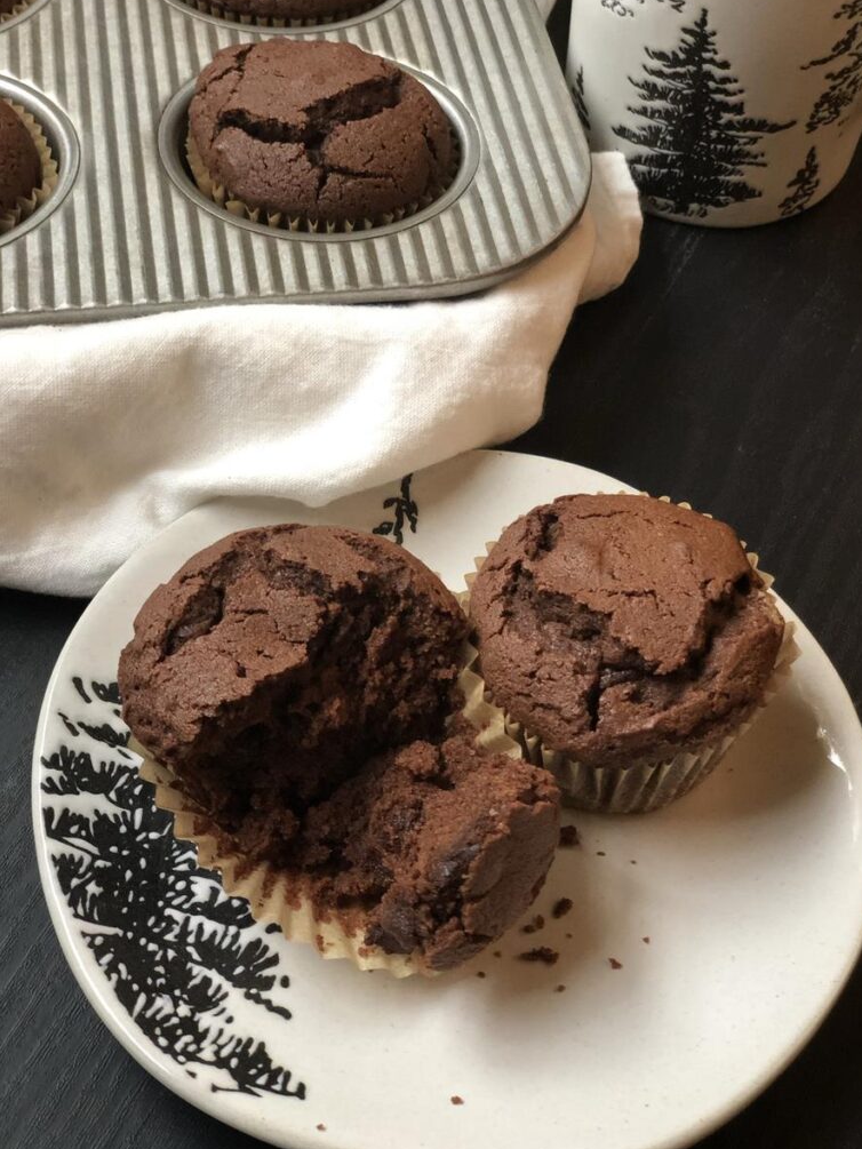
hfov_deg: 27.5
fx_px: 1759
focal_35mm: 53
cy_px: 569
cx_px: 438
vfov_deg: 36.2
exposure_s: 1/24
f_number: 2.4
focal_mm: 6
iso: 125
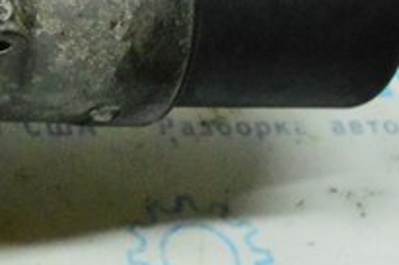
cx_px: -380
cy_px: -108
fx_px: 1494
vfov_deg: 9.9
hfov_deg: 13.3
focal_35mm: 135
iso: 6400
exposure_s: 1/800
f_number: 4
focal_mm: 18
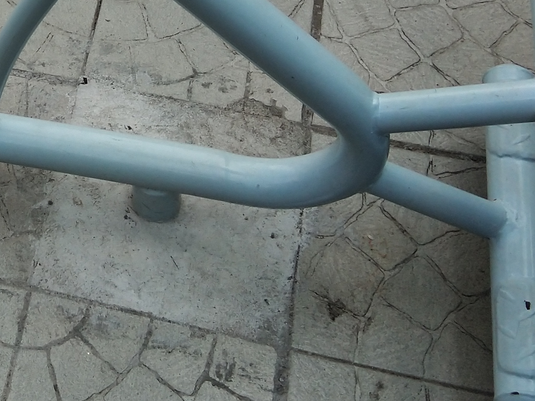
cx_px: -25
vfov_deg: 16.3
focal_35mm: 87
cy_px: -89
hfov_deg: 21.5
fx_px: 1345
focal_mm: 3.69
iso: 50
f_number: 2.2
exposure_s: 1/521
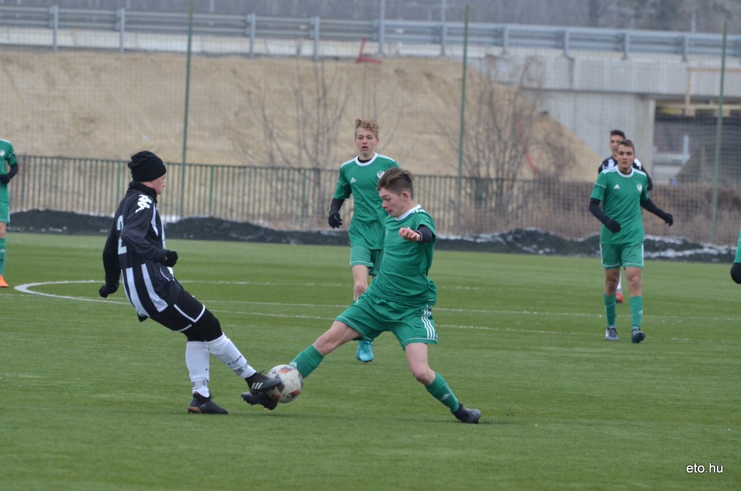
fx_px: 6009
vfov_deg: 4.7
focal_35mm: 292
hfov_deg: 7.1
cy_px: 246
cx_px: 370
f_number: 5.6
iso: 1250
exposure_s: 1/2000
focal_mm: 195
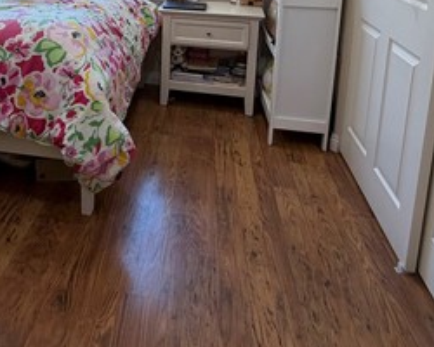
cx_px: 102
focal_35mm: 35
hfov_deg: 49.2
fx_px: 450
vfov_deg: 37.7
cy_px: 0
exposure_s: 1/120
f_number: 2.2
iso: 100
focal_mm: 2.22
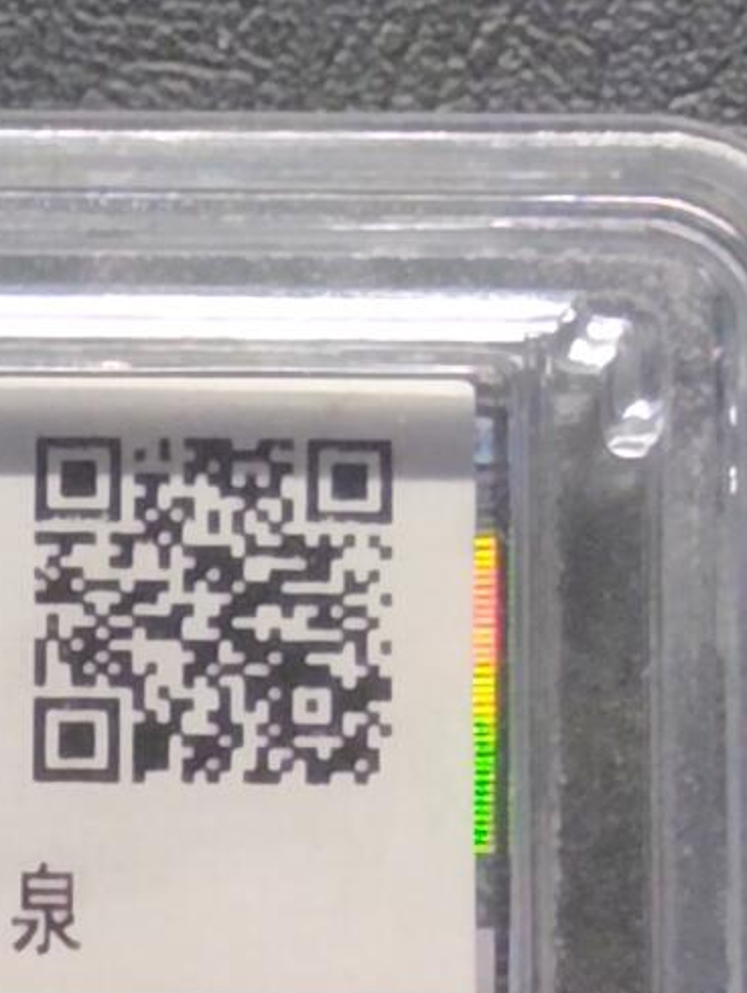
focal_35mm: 184
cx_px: -214
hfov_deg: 8.0
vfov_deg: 10.3
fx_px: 5283
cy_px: 1600
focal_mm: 3.42
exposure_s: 1/50
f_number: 2.2
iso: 640
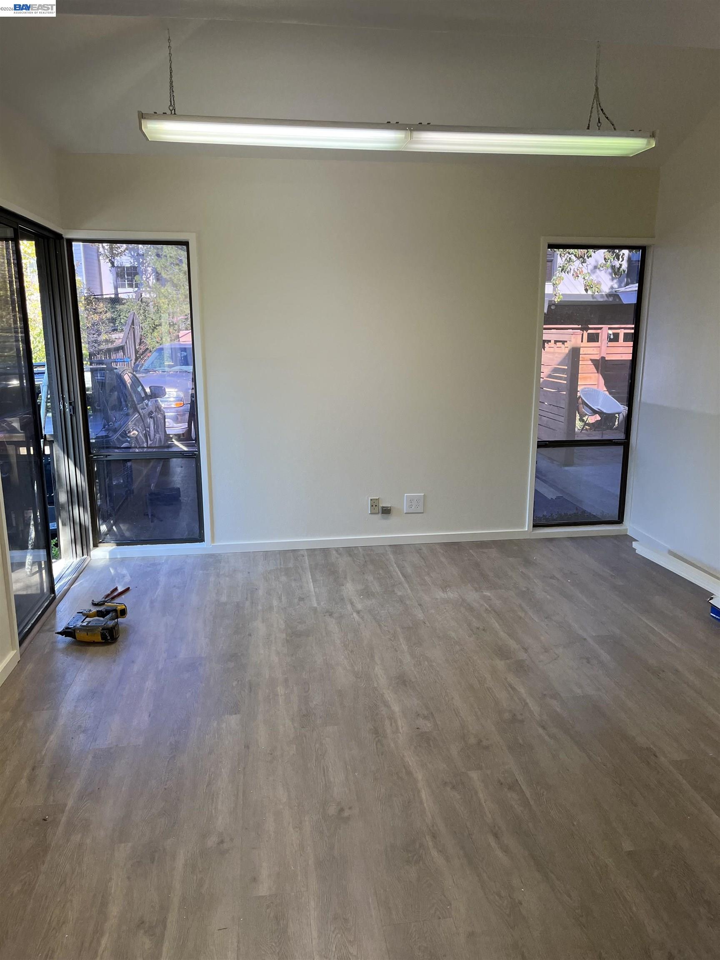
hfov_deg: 53.1
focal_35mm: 26
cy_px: 480
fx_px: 721
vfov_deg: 67.3
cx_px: 360
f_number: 1.6
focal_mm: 5.1
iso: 64
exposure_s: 1/127
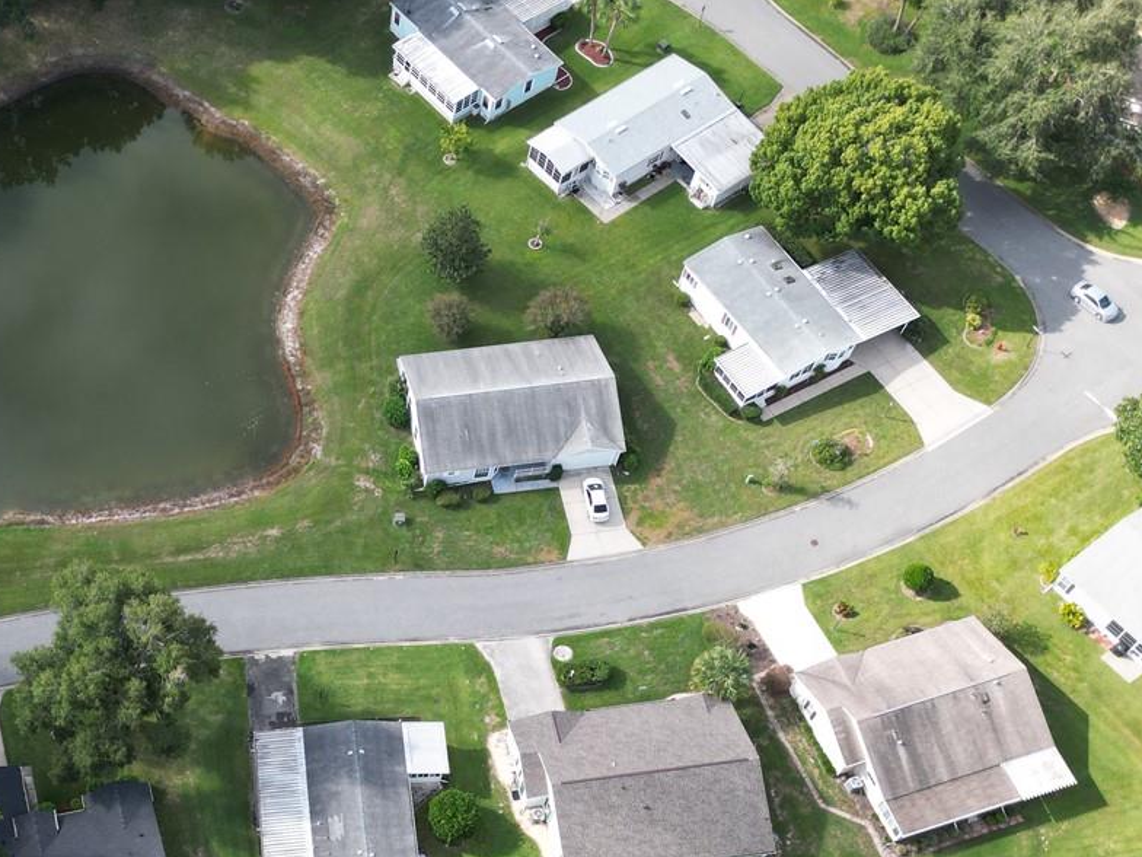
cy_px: 802
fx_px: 1617
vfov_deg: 28.3
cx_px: 213
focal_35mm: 49
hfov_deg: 37.4
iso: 140
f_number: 1.7
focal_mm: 6.72
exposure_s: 1/1250
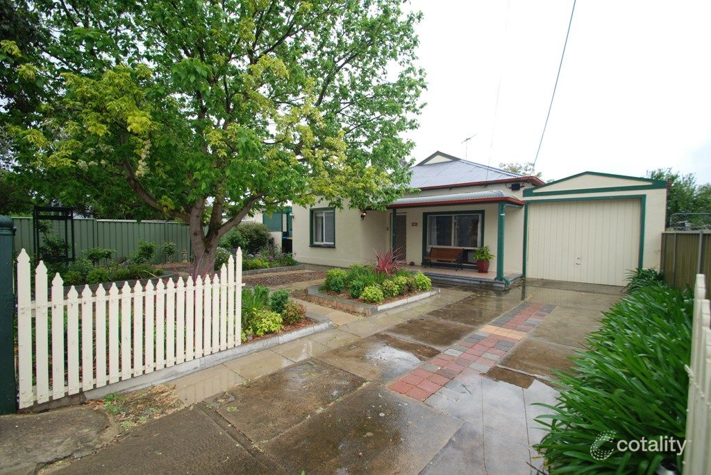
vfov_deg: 77.5
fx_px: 297
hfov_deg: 100.3
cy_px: 238
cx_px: 356
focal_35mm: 15
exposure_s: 1/160
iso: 100
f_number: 6.3
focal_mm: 10
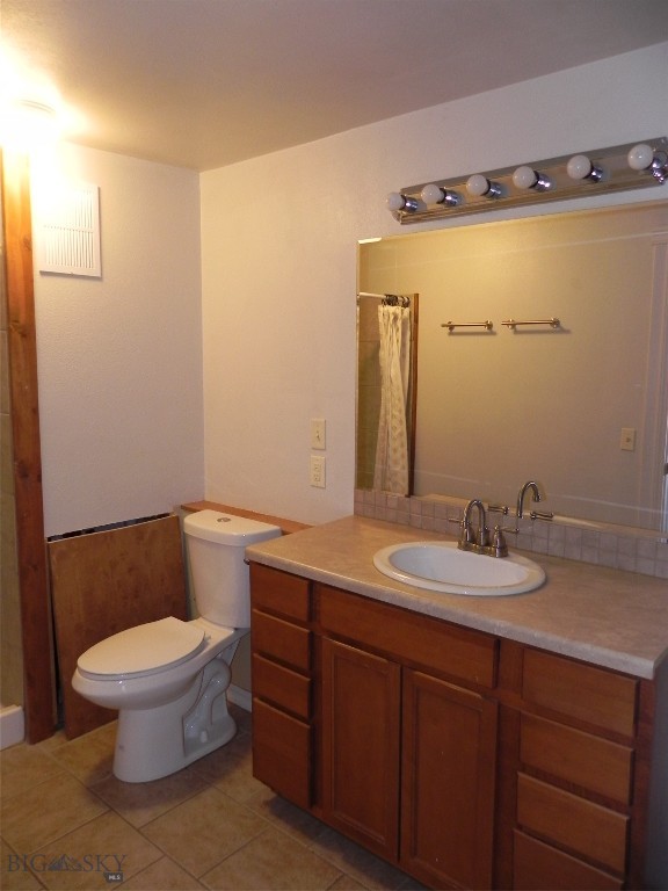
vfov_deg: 67.3
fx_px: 669
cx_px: 334
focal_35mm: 26
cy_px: 446
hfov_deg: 53.1
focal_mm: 4.6
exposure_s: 1/30
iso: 200
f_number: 2.8
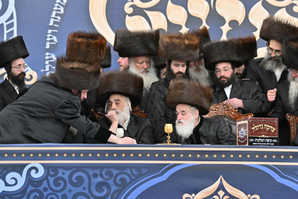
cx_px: 149
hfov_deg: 10.2
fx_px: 1671
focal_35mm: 202
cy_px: 100
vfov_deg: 6.8
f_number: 2.8
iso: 1600
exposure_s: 1/400
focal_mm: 135
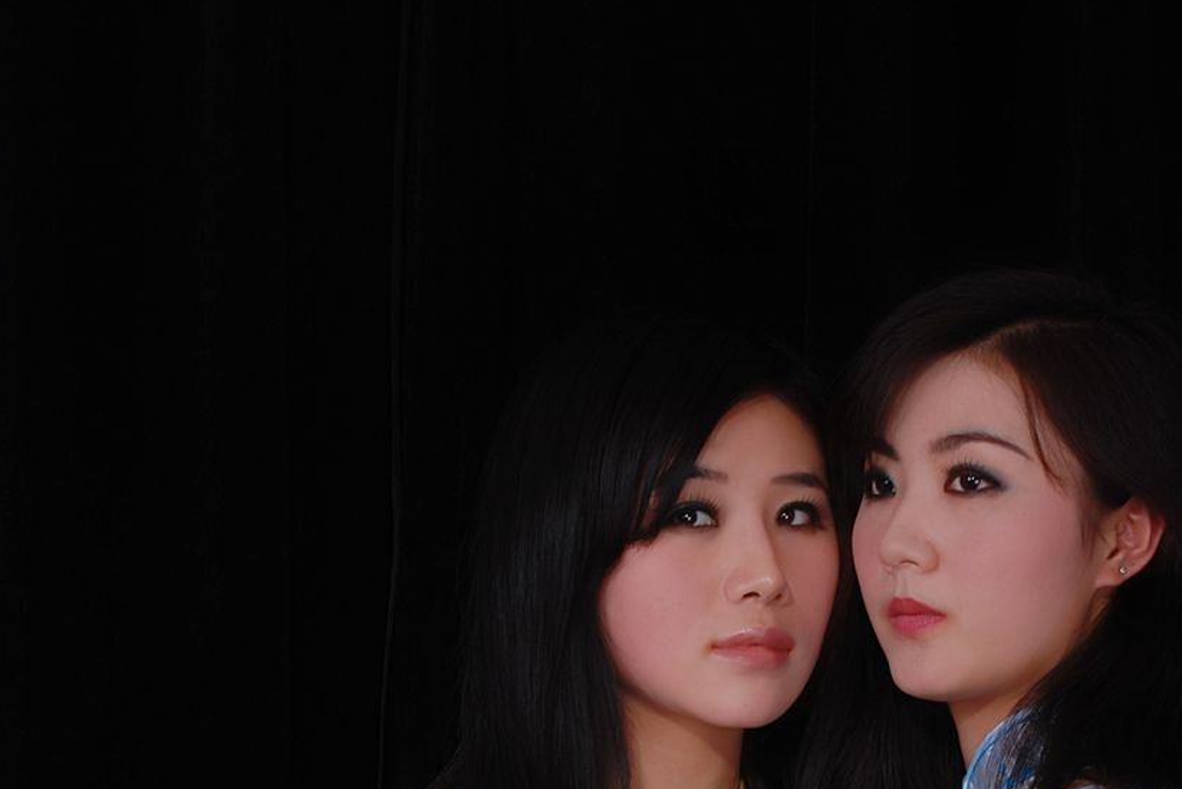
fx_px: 4794
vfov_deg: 9.2
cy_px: 1107
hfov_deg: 14.0
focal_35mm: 146
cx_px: 706
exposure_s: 1/8
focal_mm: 50
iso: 100
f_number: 10
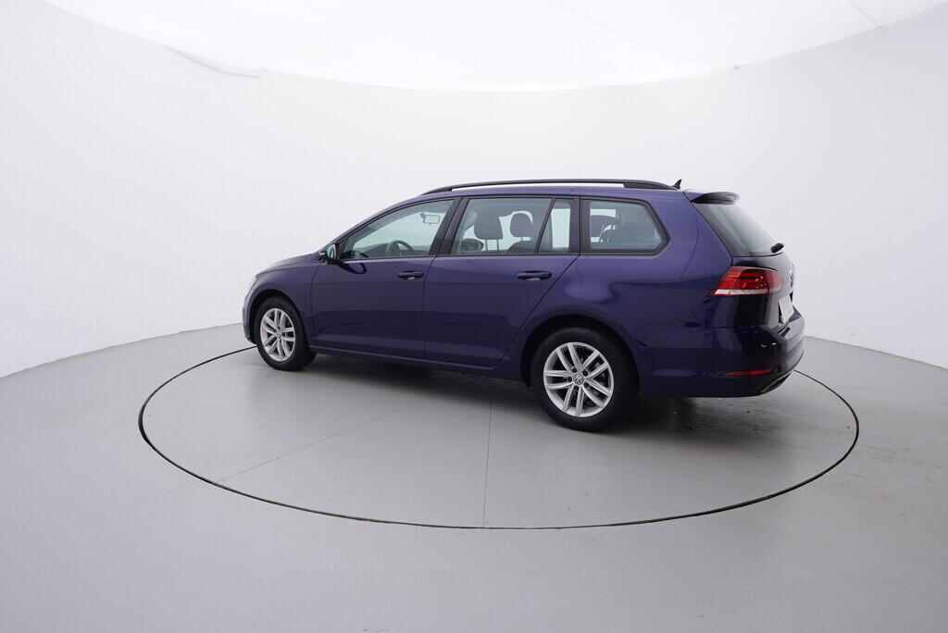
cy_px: 316
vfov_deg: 56.2
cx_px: 474
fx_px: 593
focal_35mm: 22
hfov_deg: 77.3
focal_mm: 15
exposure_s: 1/80
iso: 200
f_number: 5
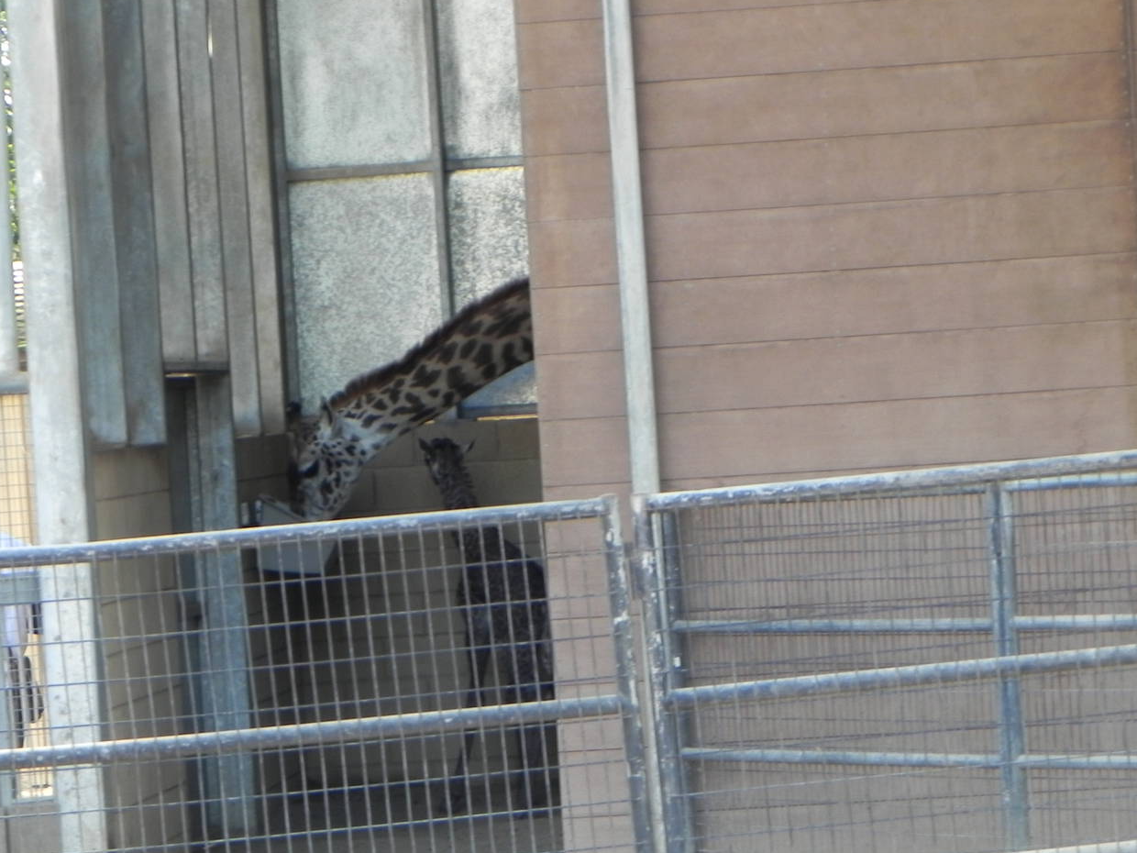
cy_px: 466
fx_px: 6865
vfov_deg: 7.1
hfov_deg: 9.5
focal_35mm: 209
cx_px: 411
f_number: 4.5
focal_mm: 28.8
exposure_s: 1/47.3
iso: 160
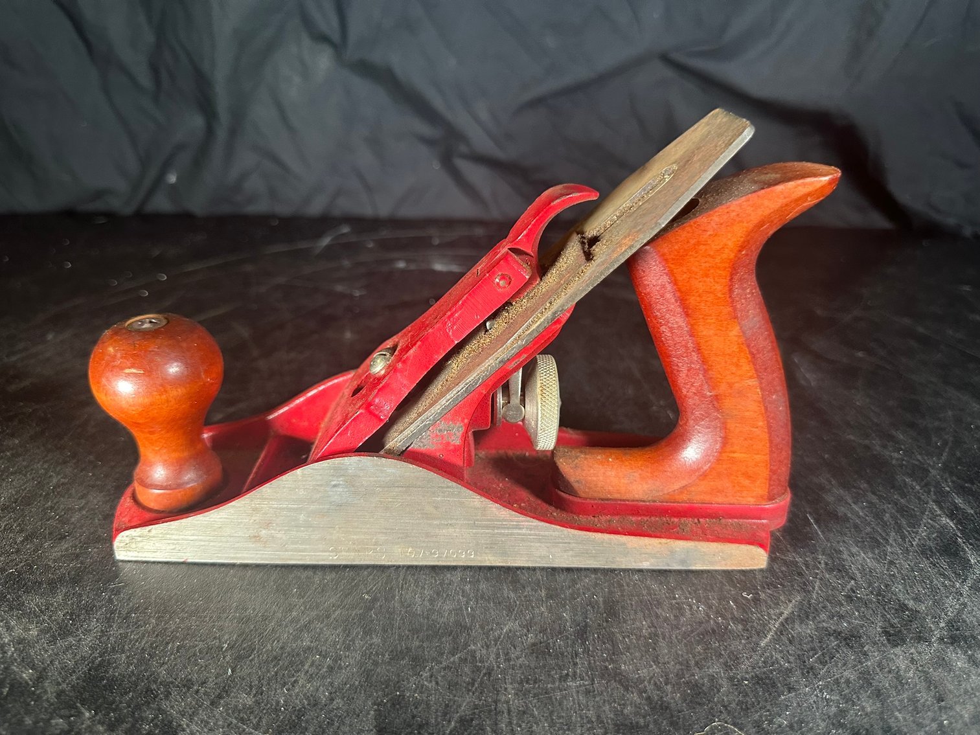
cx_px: 490
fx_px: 680
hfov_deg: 71.6
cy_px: 368
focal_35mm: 24
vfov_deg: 56.8
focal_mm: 6.86
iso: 320
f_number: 1.78
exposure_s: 1/60
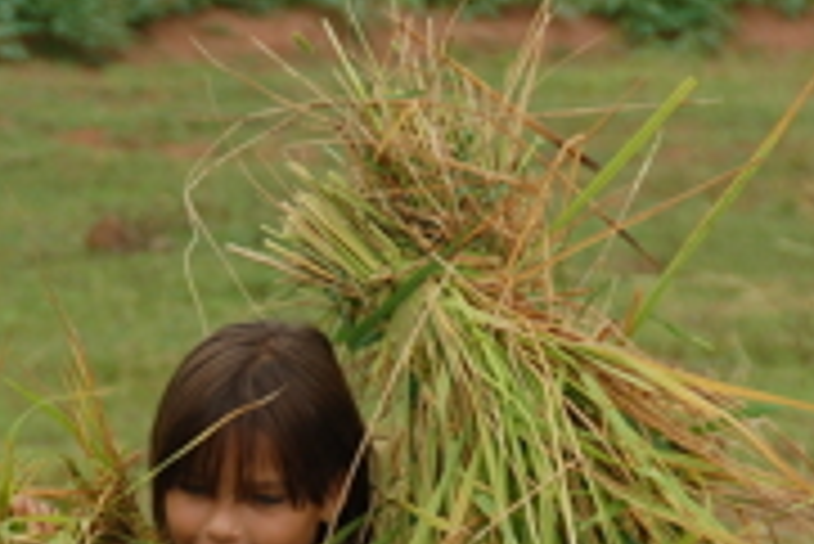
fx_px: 9481
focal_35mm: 419
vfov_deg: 3.3
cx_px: 153
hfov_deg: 4.9
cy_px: 625
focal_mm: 92
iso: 200
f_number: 5.6
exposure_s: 1/500
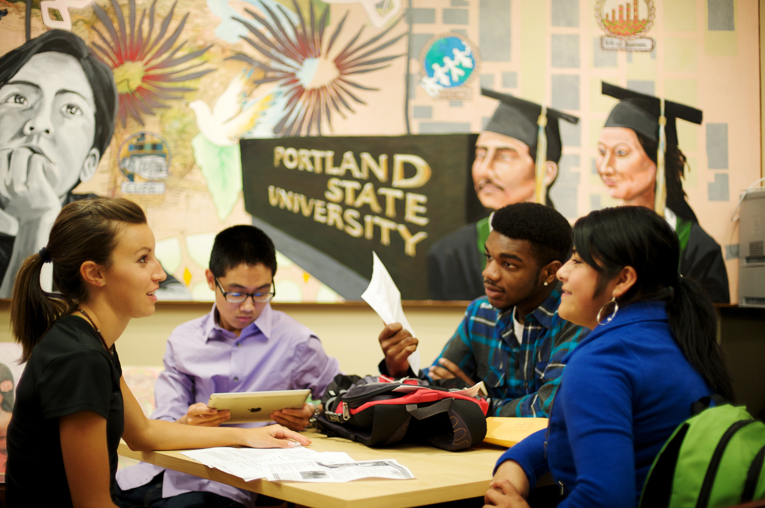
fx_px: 1061
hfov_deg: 39.6
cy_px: 254
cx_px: 382
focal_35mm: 50
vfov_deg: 26.9
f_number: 1.4
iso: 500
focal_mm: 50
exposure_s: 1/100
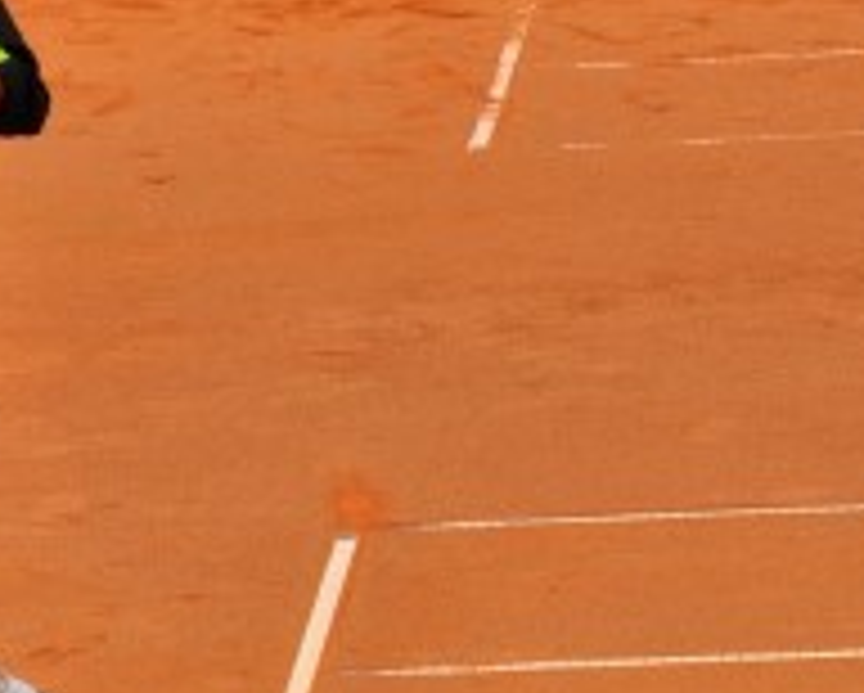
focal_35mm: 461
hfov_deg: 4.2
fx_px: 11812
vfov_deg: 3.4
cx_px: 104
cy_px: 302
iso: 200
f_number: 11
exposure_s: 1/500
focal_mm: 105
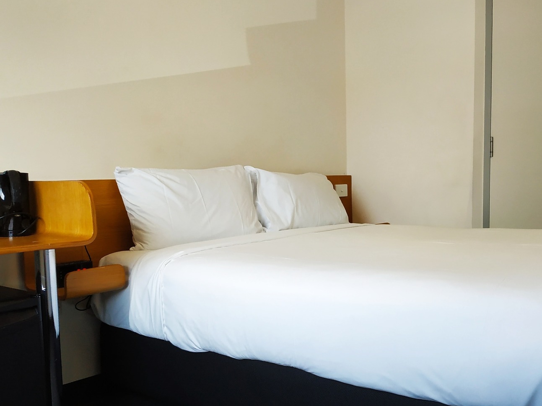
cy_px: 232
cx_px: 349
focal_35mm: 38
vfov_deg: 37.7
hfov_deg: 48.4
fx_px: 595
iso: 160
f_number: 1.9
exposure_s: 1/100
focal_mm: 3.94
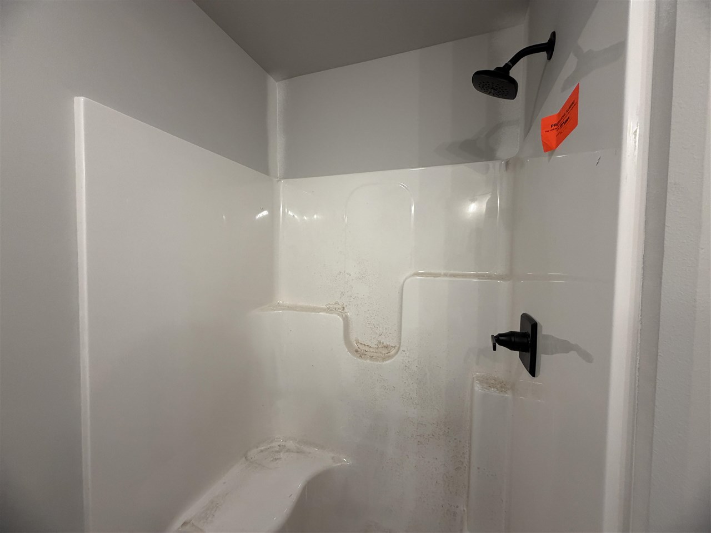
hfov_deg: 102.1
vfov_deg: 85.6
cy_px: 266
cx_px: 356
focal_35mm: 14
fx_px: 287
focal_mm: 2.22
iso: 200
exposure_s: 1/120
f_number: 2.2
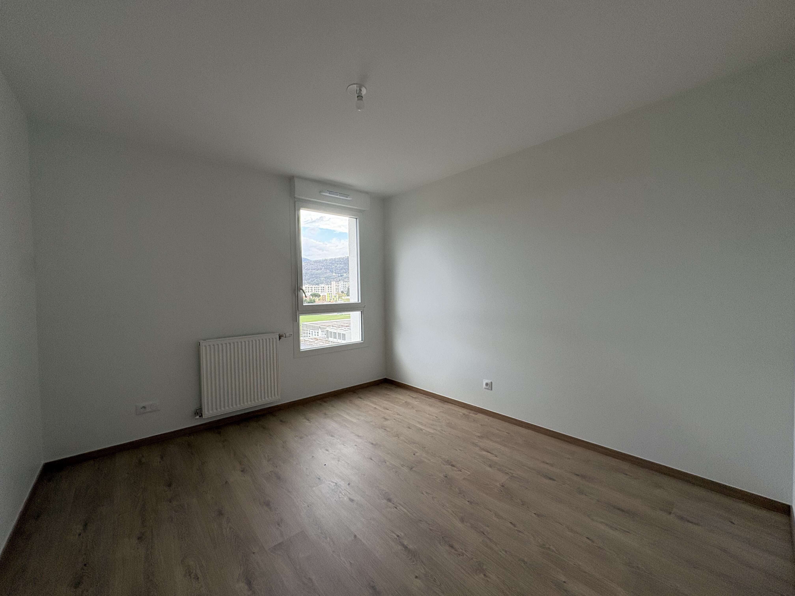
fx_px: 322
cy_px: 298
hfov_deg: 102.1
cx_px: 398
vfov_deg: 85.7
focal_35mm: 14
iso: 100
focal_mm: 2.22
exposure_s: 1/130
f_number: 2.2
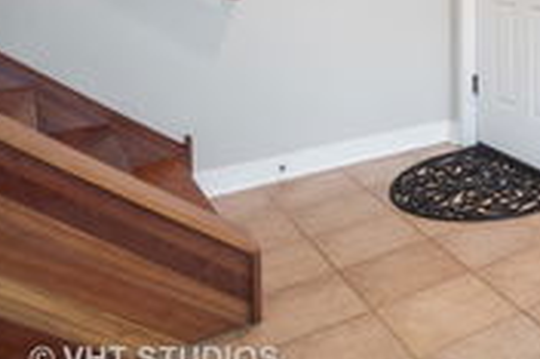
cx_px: 687
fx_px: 614
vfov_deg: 28.1
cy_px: -81
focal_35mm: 41
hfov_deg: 34.7
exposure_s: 1
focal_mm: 10
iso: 100
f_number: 11
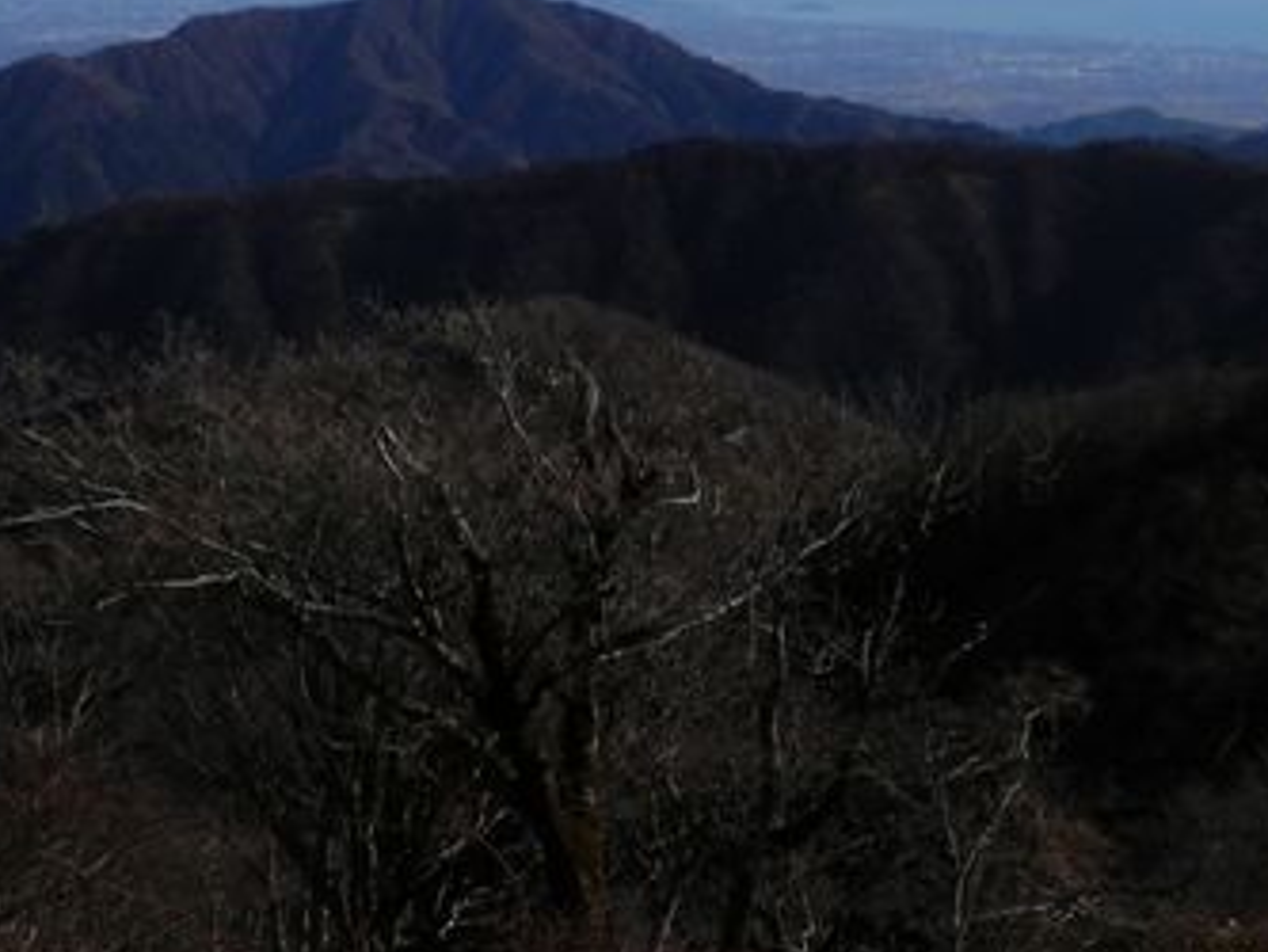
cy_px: 712
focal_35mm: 60
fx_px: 2199
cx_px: 712
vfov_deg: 24.2
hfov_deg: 32.1
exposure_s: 1/320
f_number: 8.7
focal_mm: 4.5
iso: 80
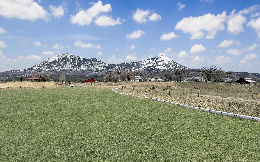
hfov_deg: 70.4
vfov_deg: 47.5
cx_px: 132
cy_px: 74
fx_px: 184
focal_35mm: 26
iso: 80
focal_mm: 6.76
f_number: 1.78
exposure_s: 1/7353
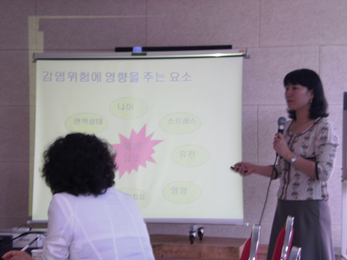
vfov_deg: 18.0
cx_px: 174
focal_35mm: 82
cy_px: 130
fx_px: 822
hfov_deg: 23.8
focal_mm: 14.3
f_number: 5.1
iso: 125
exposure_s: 1/13
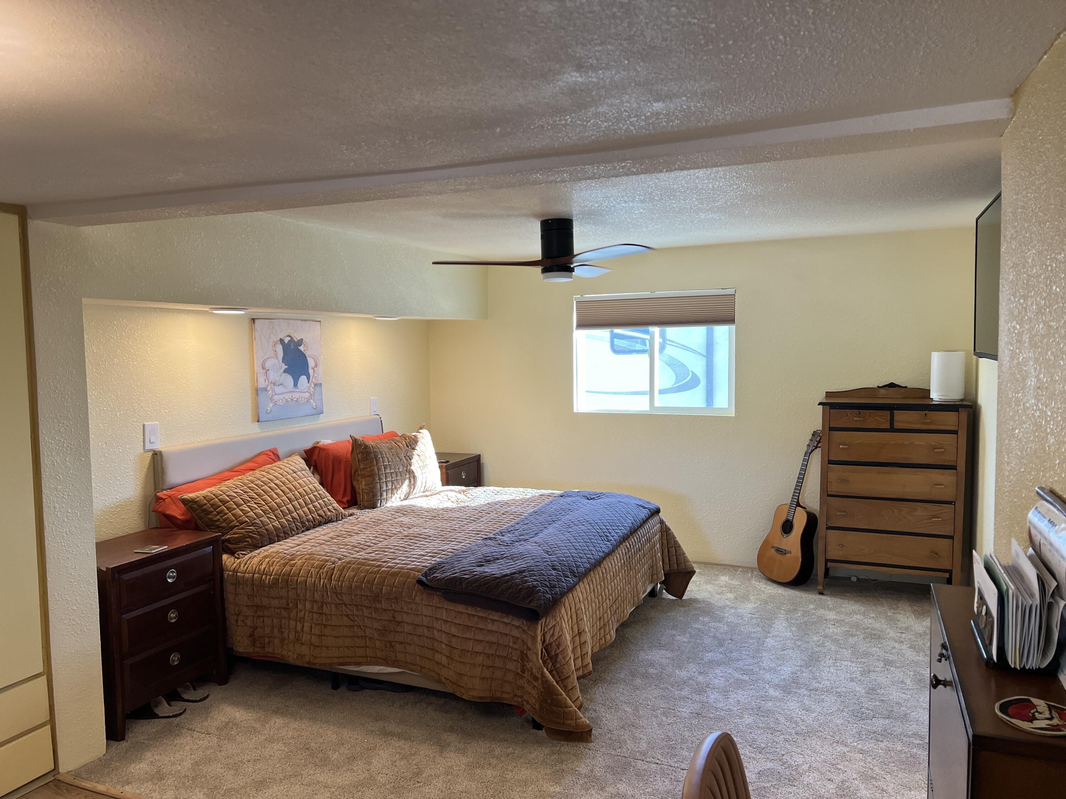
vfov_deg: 53.1
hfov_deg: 67.3
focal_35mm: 26
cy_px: 400
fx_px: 801
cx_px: 533
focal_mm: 5.7
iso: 100
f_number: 1.5
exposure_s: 1/120
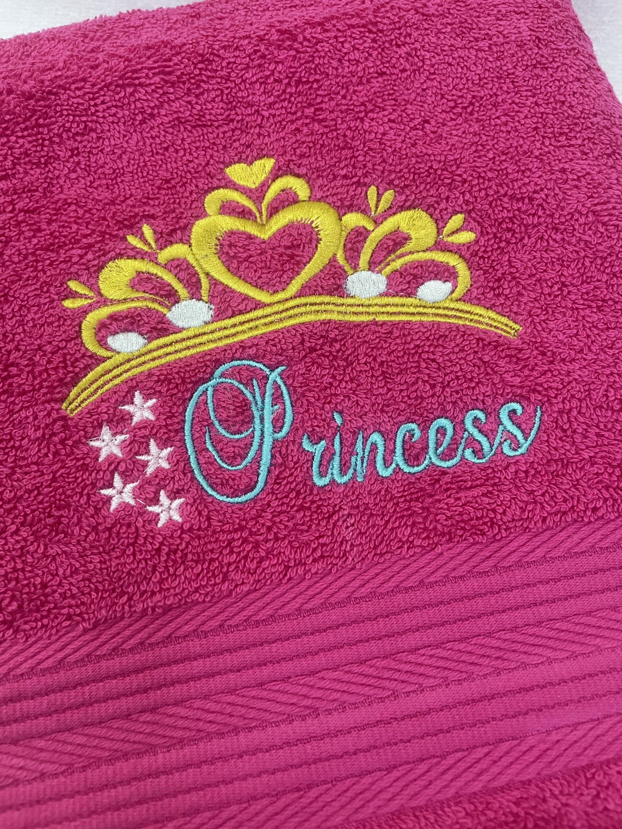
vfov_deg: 67.3
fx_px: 623
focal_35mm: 26
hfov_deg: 53.1
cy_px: 414
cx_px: 311
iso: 200
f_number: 1.6
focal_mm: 4.2
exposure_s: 1/50
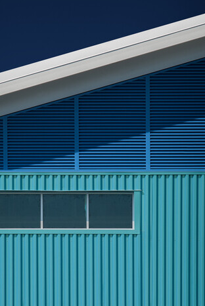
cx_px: 64
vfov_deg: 6.4
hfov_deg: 4.3
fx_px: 2738
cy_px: 163
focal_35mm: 321
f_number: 11
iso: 100
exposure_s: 1/125
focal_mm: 200
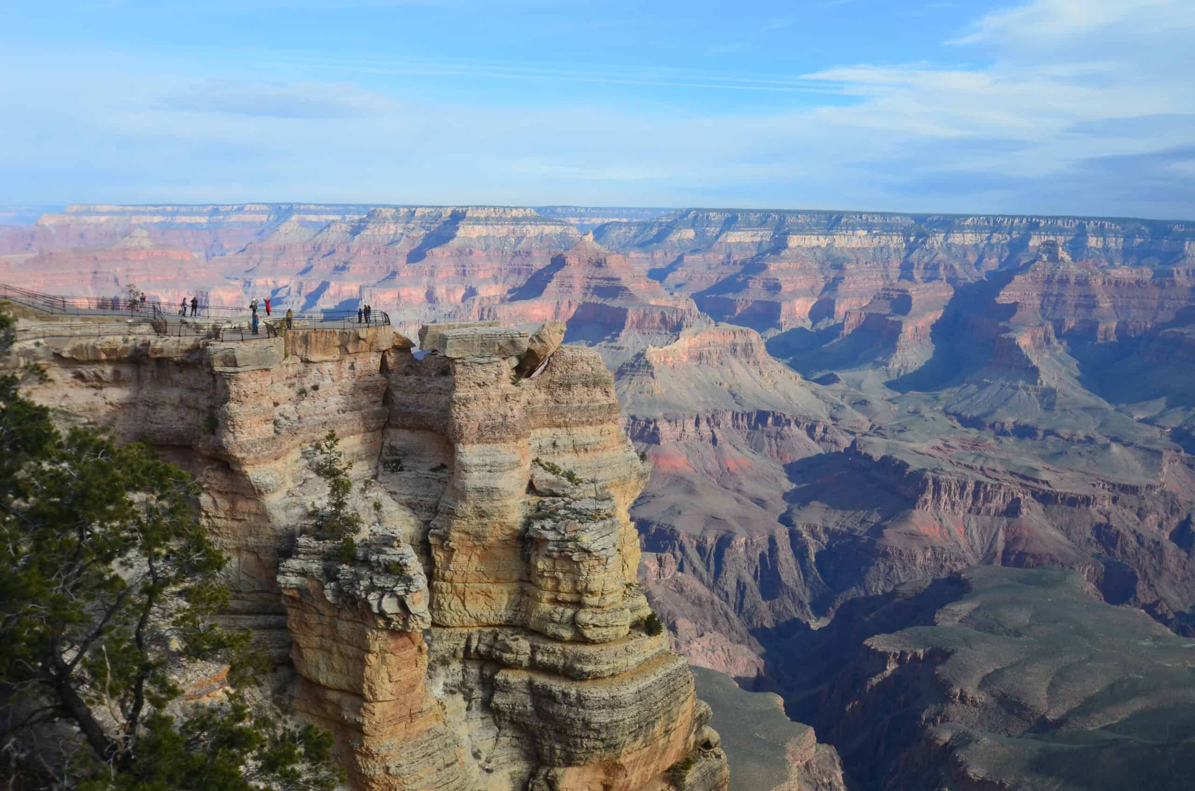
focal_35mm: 36
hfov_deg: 53.2
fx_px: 1193
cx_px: 598
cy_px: 396
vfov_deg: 36.7
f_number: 10
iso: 200
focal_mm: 24
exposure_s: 1/250
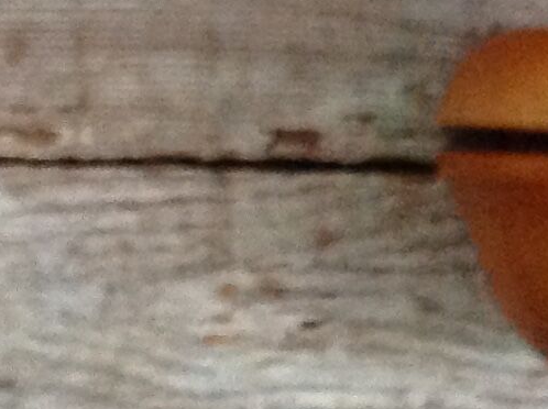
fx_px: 2877
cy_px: -439
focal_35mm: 182
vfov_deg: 7.8
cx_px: 120
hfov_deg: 10.8
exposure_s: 1/15
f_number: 2.4
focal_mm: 4.28
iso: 400
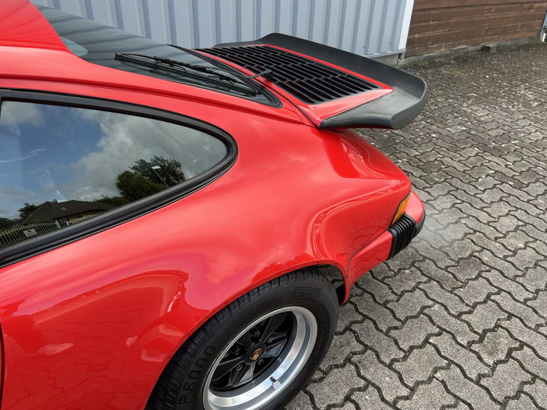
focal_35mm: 27
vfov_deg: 51.3
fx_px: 427
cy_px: 200
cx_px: 268
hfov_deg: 65.3
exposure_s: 1/520
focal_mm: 5.1
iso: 50
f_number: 1.6
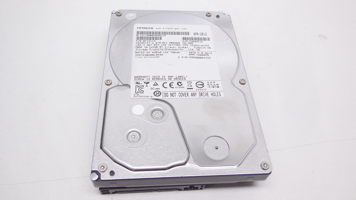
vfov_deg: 41.4
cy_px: 90
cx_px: 180
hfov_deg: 67.9
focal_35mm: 28
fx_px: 264
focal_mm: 4.5
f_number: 3.1
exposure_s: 1/125
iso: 125
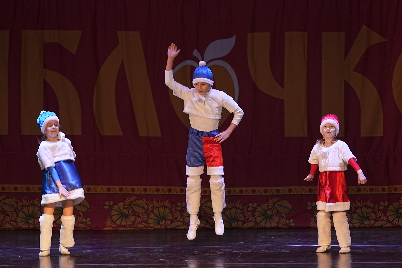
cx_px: 201
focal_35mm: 217
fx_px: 2423
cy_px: 134
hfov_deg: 9.5
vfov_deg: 6.3
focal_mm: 145
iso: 1250
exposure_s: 1/400
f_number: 2.8
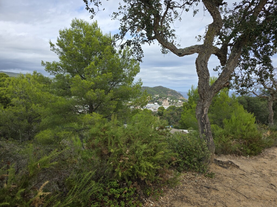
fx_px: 184
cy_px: 104
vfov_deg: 58.9
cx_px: 138
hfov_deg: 73.9
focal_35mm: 23
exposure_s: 1/4237
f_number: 1.7
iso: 80
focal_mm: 6.3
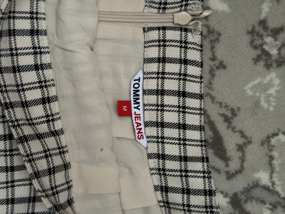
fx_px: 395
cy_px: 107
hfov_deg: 39.7
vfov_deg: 30.3
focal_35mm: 48
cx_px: 142
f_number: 1.78
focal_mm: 6.76
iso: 160
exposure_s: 1/60
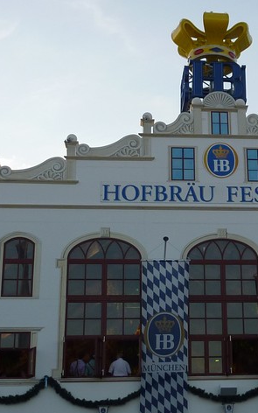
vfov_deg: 29.8
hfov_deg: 18.6
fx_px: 776
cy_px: 209
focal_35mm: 69
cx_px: 221
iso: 80
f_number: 3.3
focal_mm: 4.4
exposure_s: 1/100
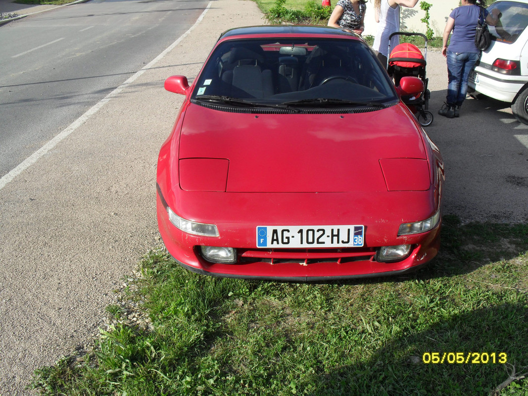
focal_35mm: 35
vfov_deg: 40.7
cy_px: 198
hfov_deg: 52.6
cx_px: 264
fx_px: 534
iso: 100
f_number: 8.4
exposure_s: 1/125
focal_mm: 6.3
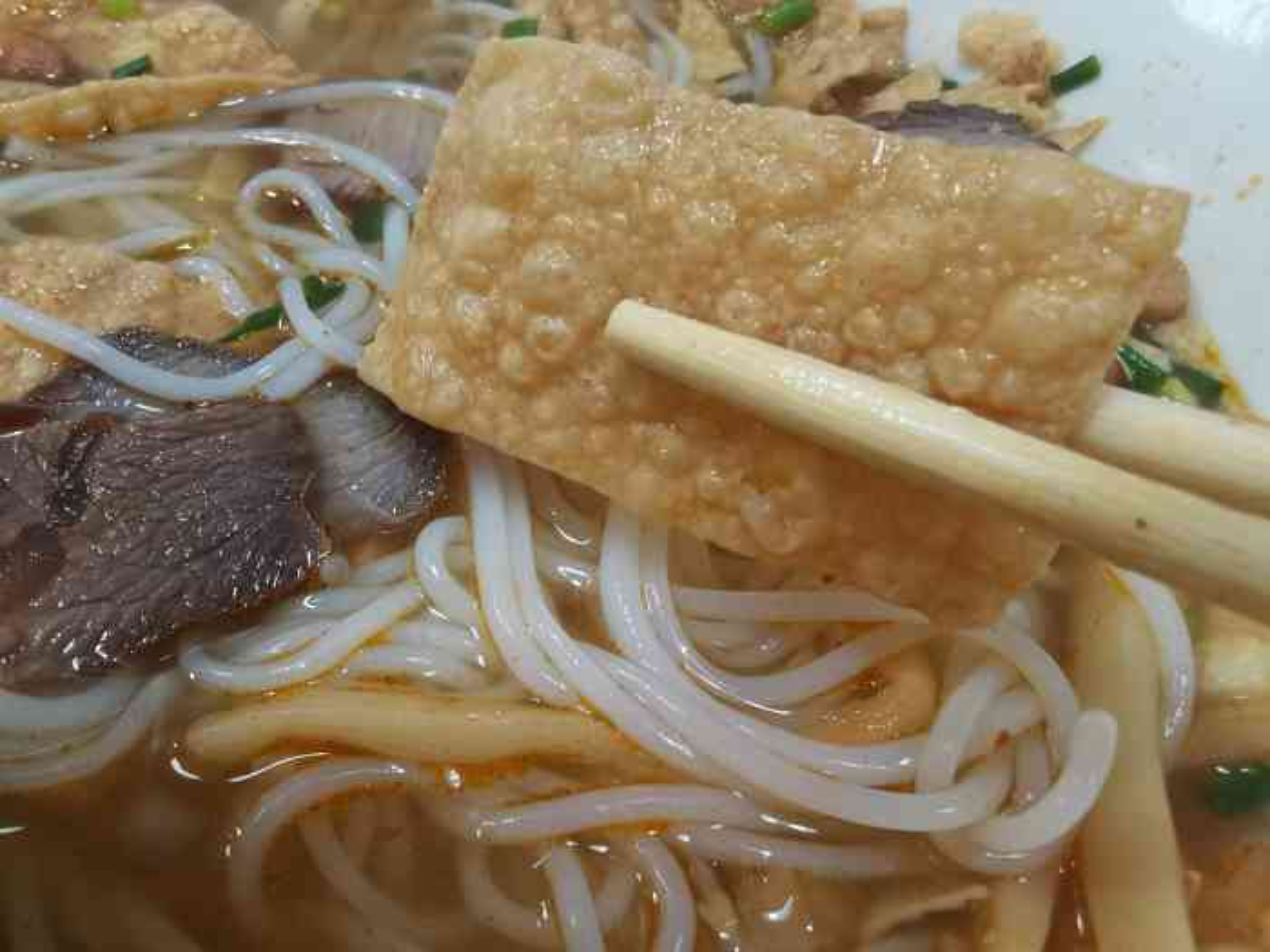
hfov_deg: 67.3
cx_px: 635
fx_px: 954
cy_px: 476
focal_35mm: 26
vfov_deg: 53.1
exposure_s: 1/33.3
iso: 160
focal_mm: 2.26
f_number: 2.2
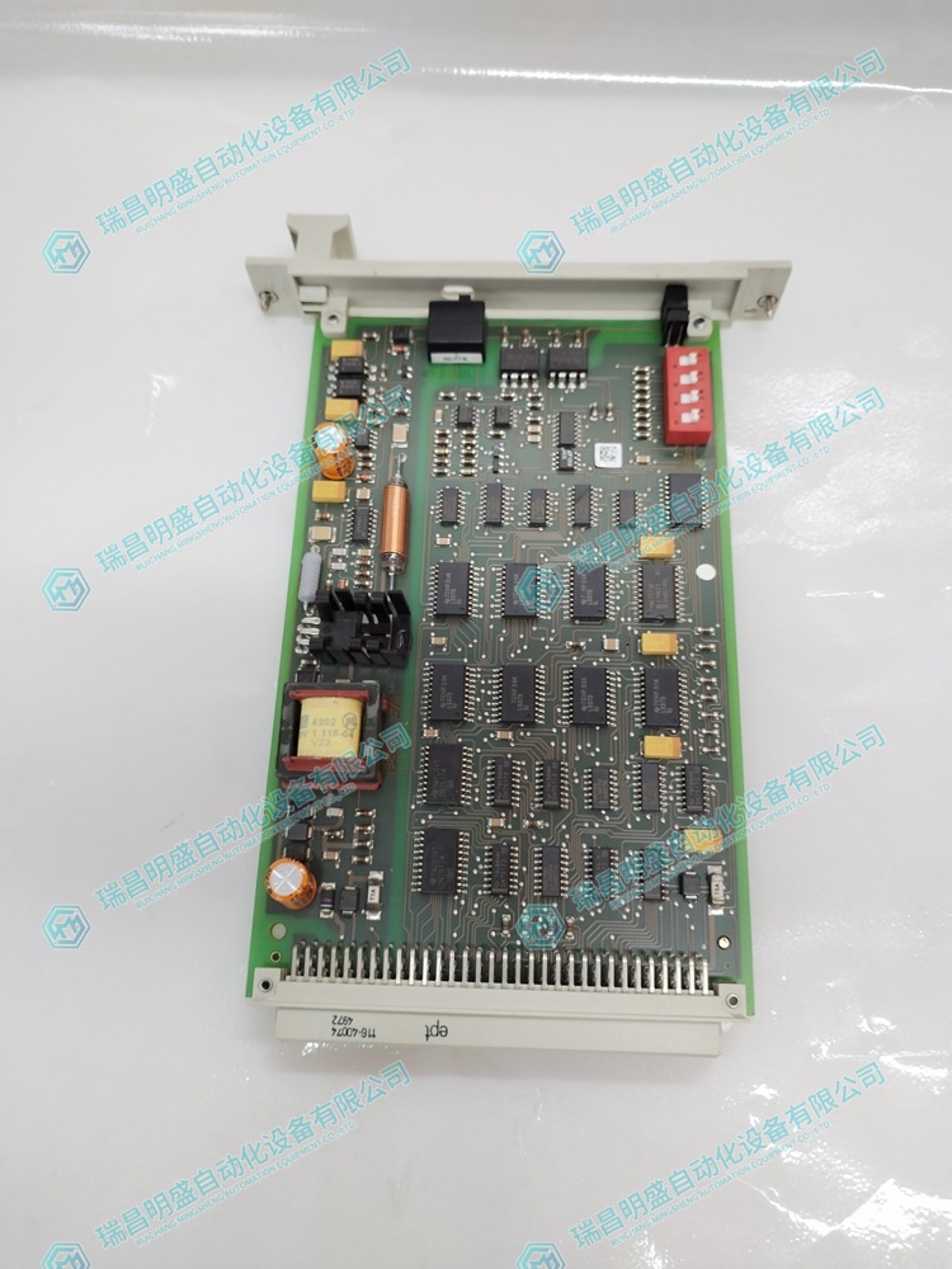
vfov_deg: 67.3
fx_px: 953
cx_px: 476
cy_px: 634
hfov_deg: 53.1
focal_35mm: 26
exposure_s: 1/33.3
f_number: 1.8
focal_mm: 4.75
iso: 232
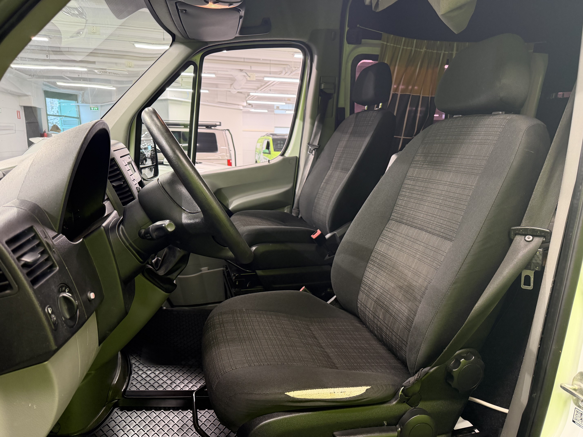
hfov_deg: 71.6
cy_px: 218
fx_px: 404
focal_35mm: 24
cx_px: 292
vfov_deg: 56.8
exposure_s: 1/50
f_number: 1.78
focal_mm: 6.76
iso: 200
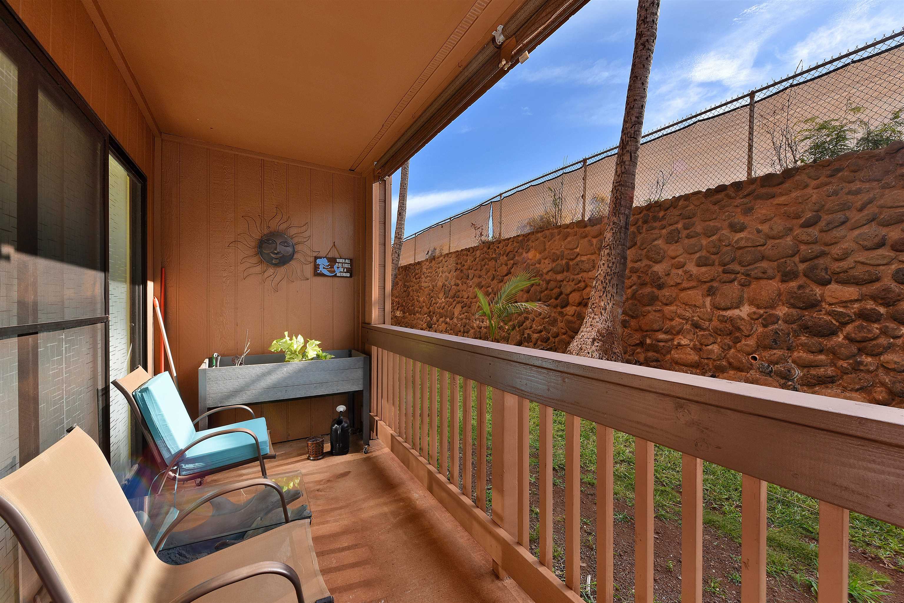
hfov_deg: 104.2
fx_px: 352
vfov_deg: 81.2
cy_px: 302
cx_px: 452
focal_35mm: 14
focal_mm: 14
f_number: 16
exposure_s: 1/60
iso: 160
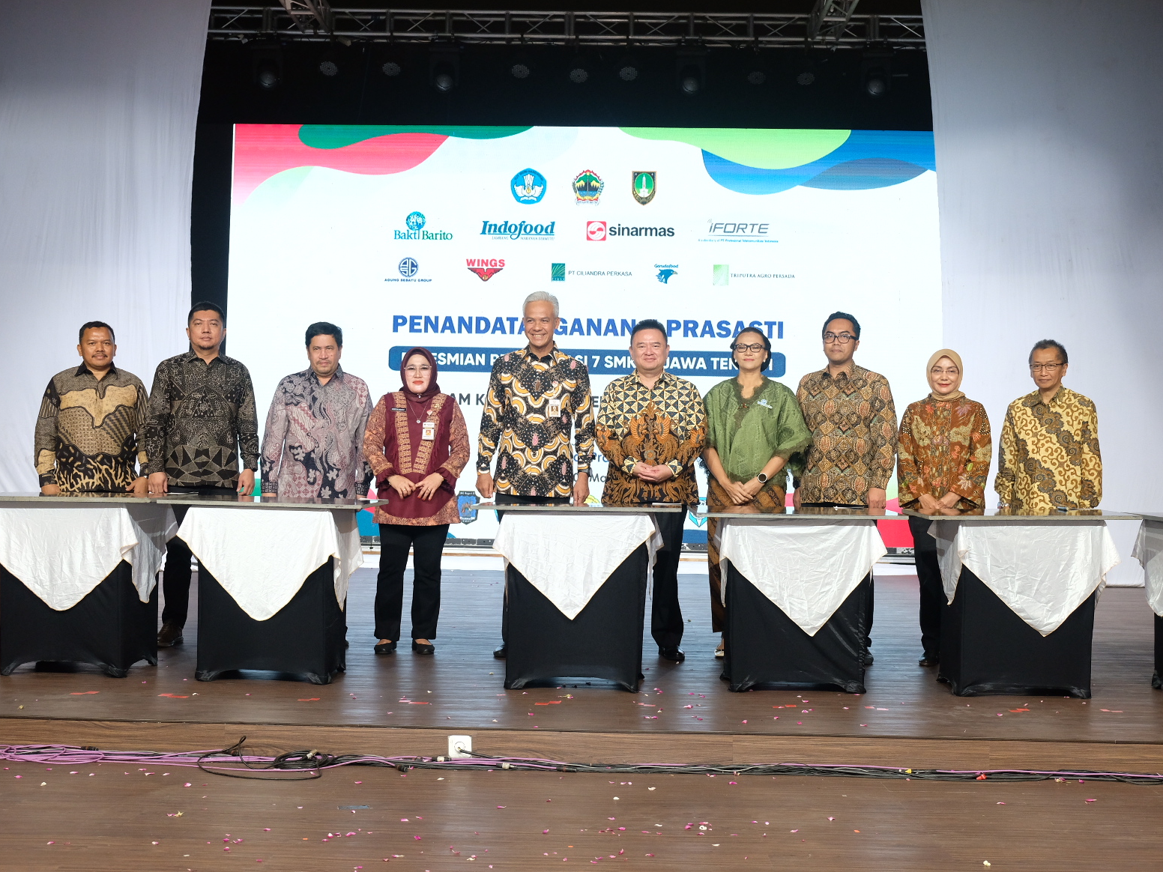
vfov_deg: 32.9
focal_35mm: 44
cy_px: 436
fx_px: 1478
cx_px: 582
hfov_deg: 42.9
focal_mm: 26.5
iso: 1250
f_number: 4
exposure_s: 1/100
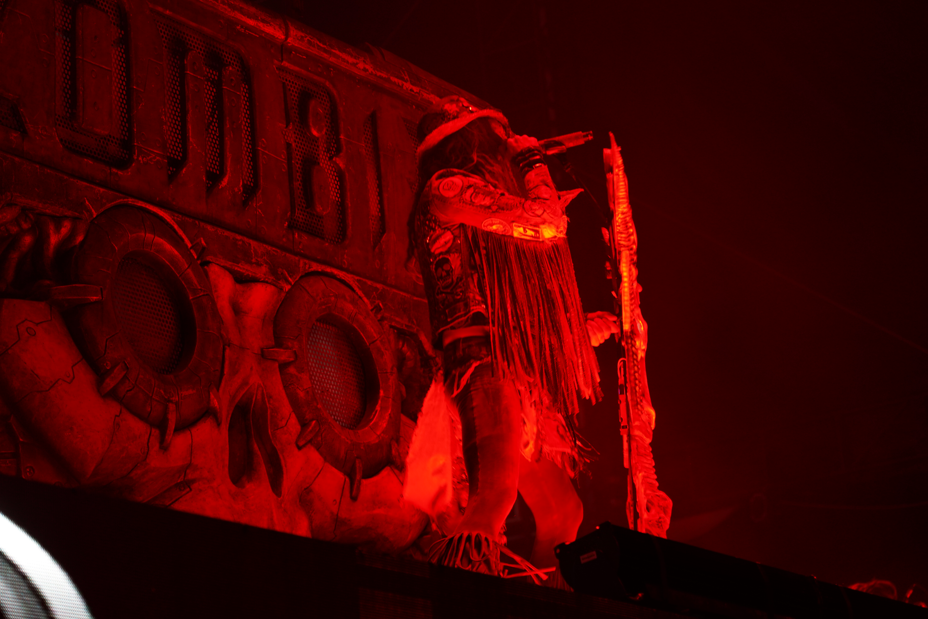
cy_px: 310
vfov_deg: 13.0
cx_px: 464
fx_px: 2706
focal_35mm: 105
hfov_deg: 19.5
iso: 1000
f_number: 4
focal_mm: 105
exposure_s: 1/125
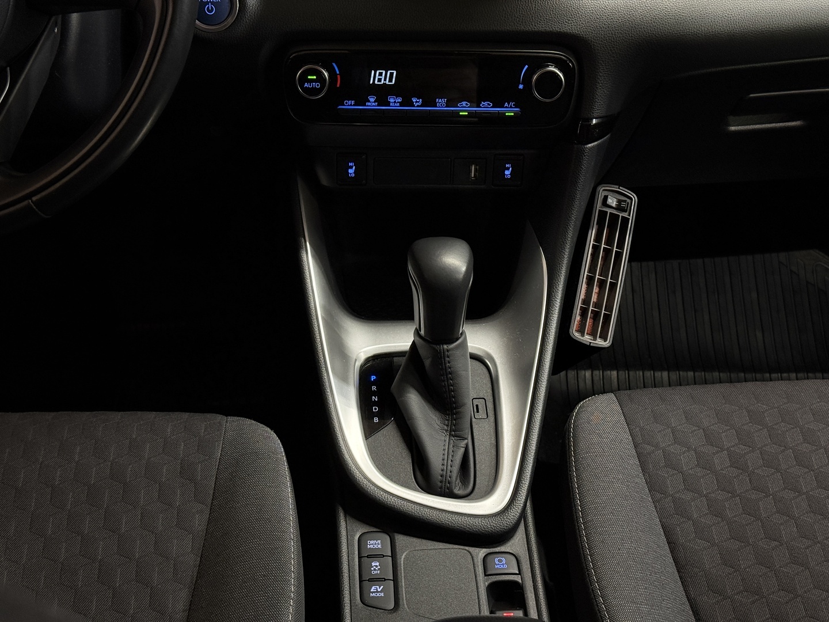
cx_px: 414
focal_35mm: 48
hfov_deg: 39.7
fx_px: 1150
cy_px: 311
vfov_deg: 30.3
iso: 250
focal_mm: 6.76
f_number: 1.78
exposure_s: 1/50
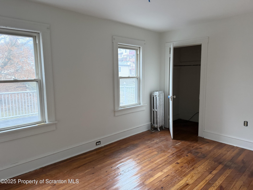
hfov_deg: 71.6
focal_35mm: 24
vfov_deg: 56.8
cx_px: 126
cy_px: 95
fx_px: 175
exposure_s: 1/60
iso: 500
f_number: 1.78
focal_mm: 6.76
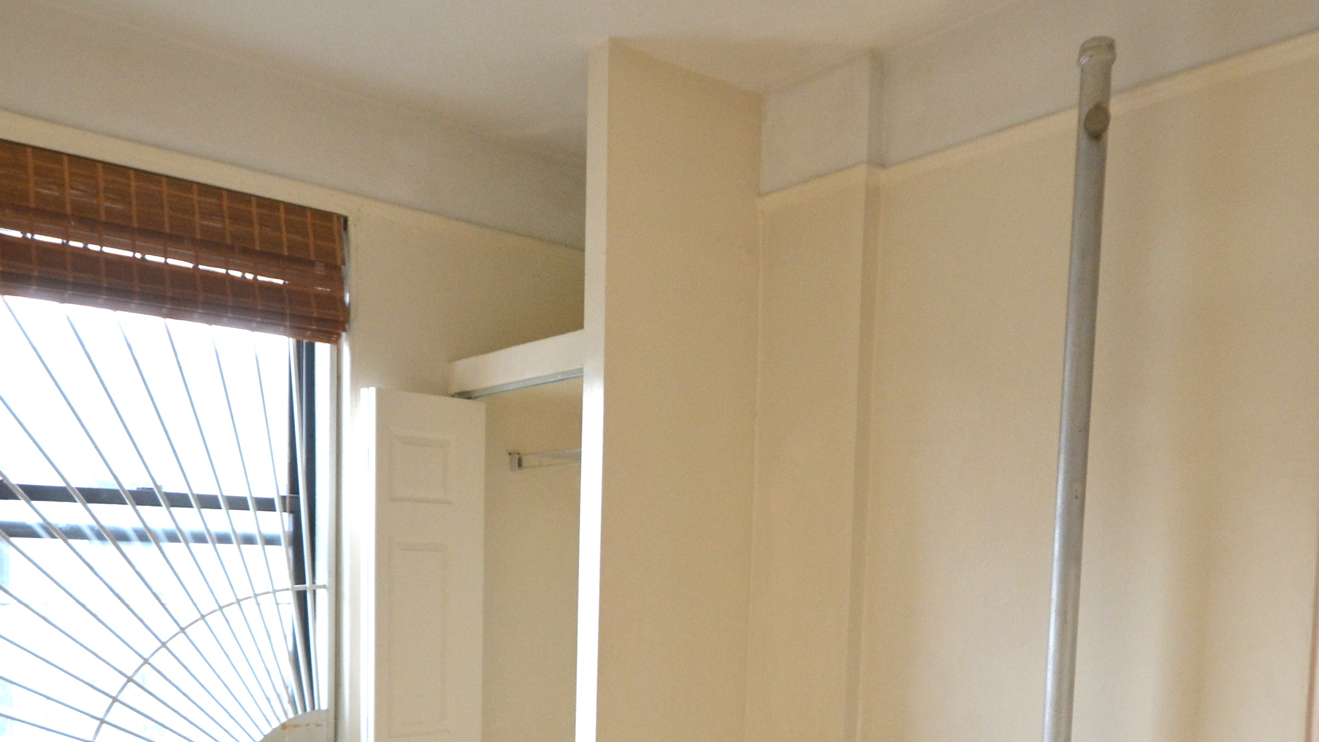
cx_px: 730
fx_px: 1049
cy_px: 624
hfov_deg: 64.1
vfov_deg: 37.2
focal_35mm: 30
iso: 800
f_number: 5.6
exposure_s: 1/125
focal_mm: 10
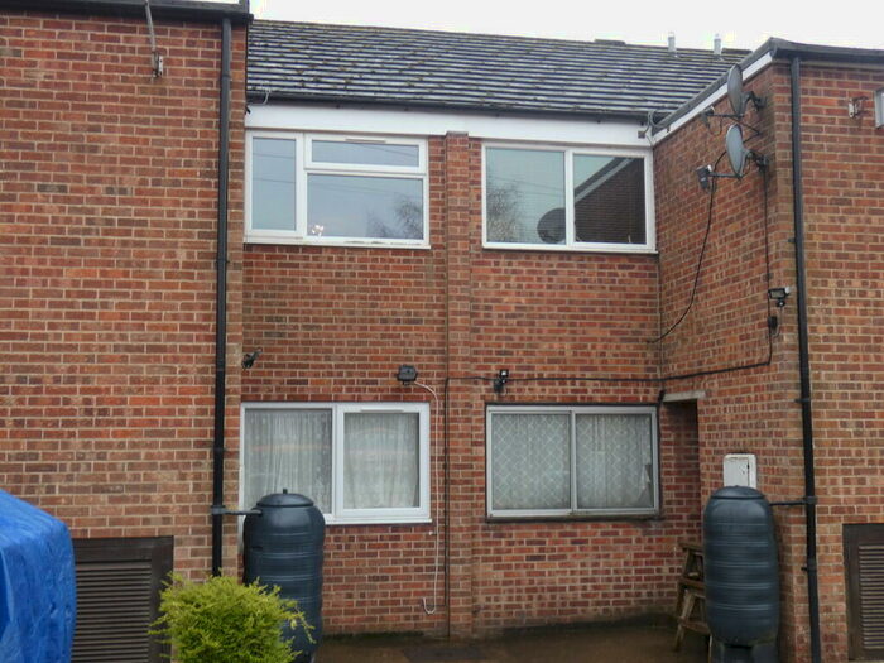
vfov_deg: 35.1
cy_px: 332
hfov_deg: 45.8
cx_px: 442
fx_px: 1047
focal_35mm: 41
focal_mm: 7.3
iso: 80
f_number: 3.6
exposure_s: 1/100
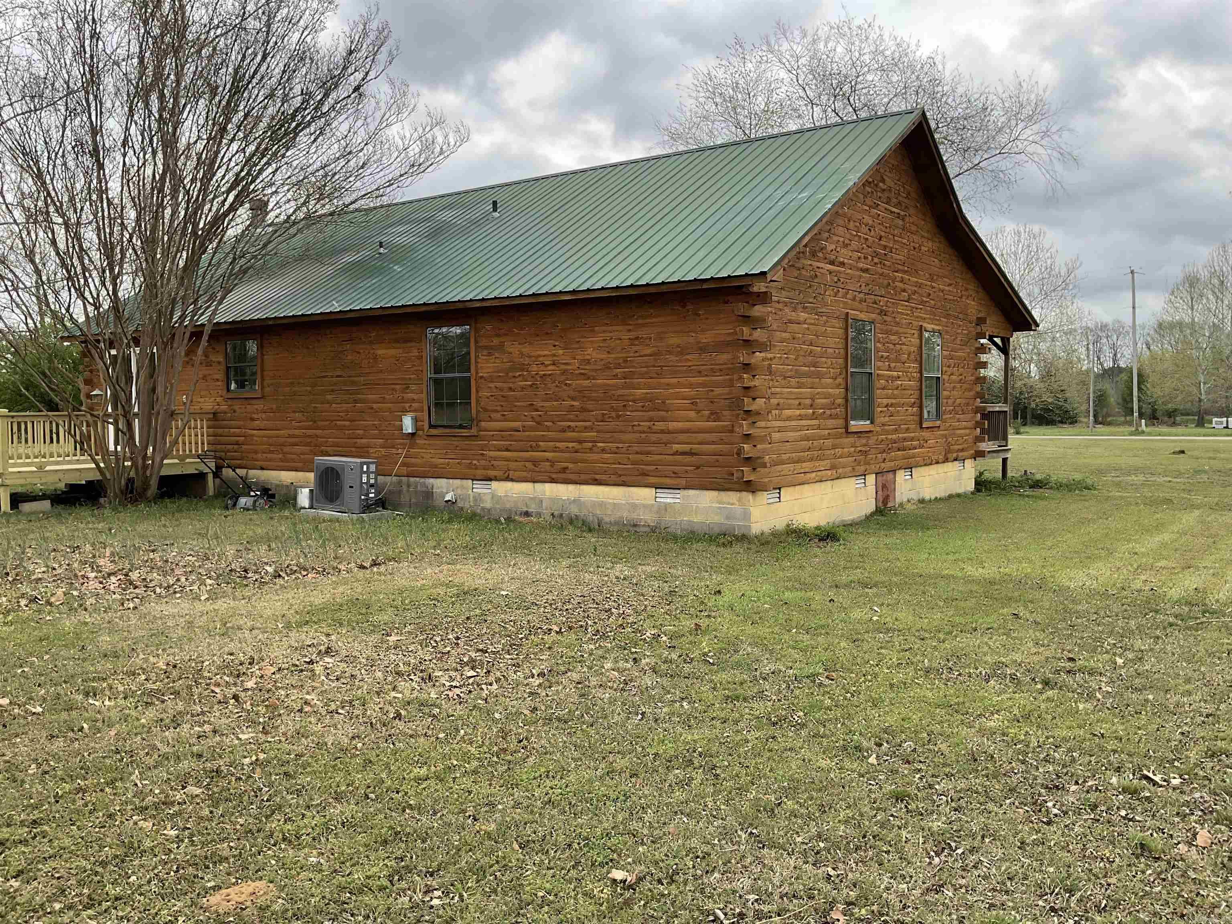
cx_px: 616
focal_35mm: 29
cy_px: 462
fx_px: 1032
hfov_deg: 61.7
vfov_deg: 48.2
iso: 16
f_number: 1.8
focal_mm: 3
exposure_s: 1/709
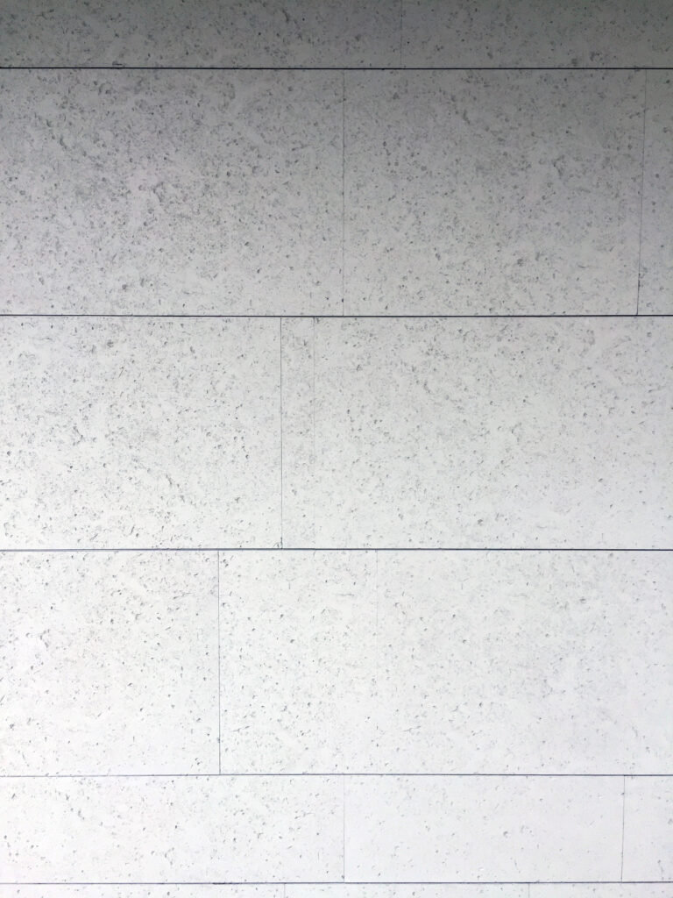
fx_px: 752
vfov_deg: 61.7
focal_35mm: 29
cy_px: 449
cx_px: 336
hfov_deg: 48.2
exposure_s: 1/100
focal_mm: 4.15
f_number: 2.2
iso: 50
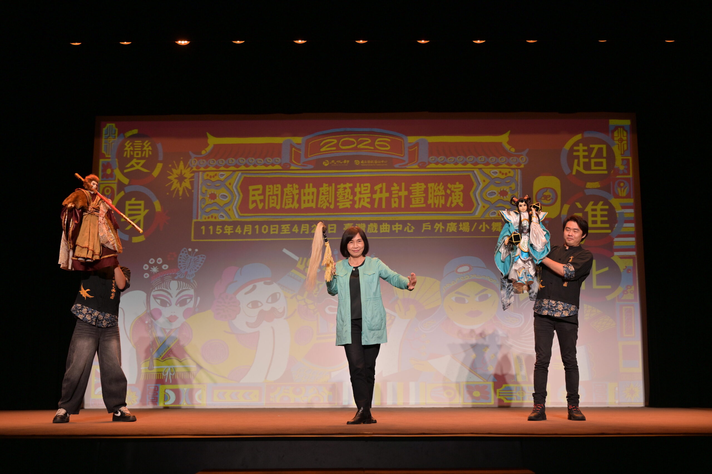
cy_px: 237
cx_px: 356
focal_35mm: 43
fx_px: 850
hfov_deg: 45.4
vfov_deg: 31.2
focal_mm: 43
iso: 200
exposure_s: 1/160
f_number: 2.8
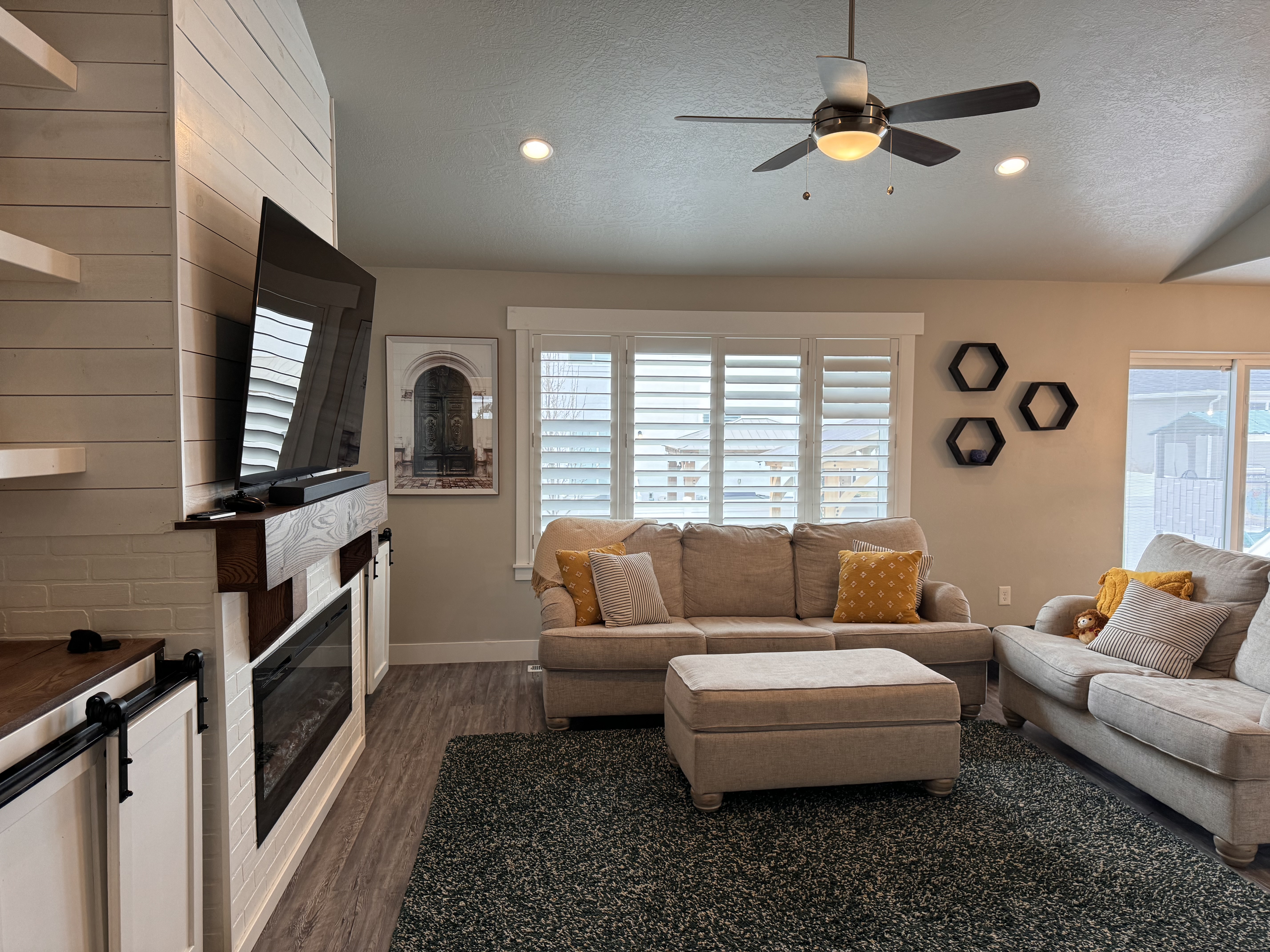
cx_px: 635
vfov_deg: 56.8
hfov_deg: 71.6
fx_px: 881
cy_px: 476
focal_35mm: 24
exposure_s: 1/120
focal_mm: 6.86
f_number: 1.78
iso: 200
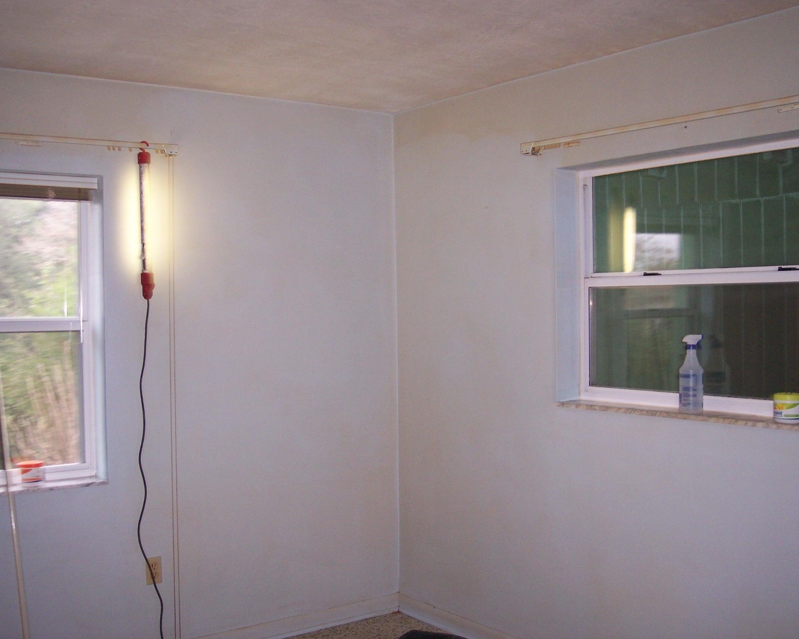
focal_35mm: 41
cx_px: 378
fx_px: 969
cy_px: 317
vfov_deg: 36.5
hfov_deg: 44.8
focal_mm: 8
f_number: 2.8
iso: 140
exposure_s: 1/60
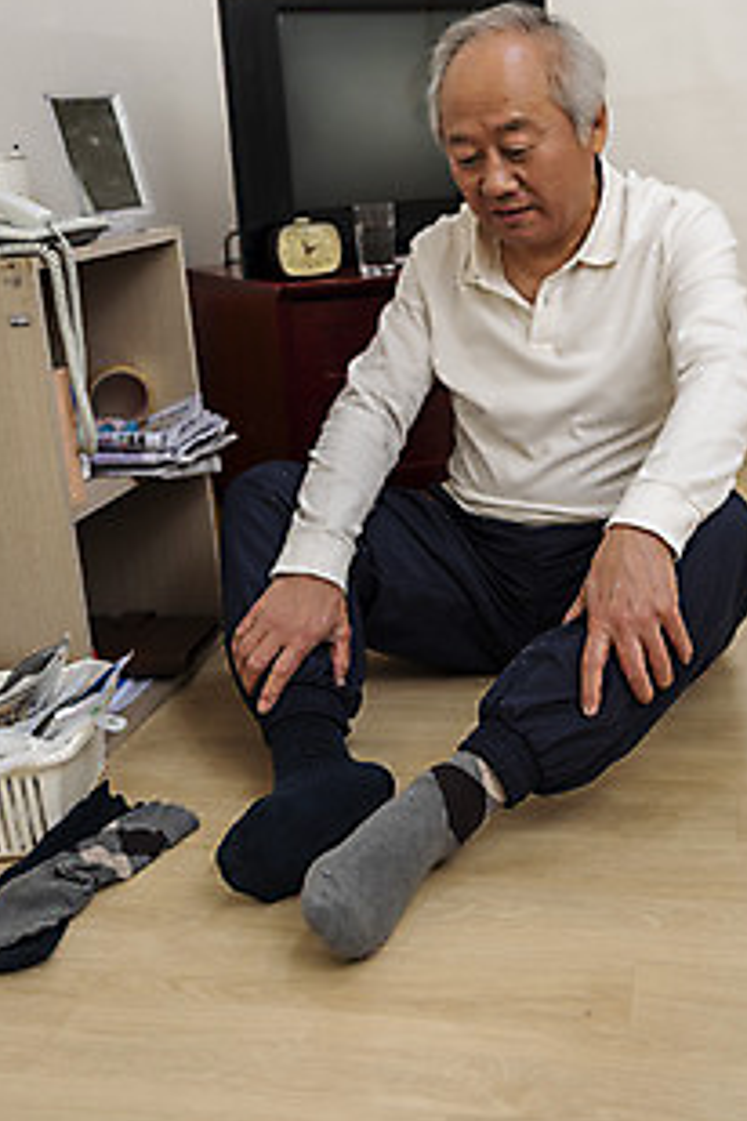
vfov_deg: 44.1
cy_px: 414
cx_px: 437
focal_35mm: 44
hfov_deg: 30.5
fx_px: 1369
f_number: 2.8
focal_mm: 34
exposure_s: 1/125
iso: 200
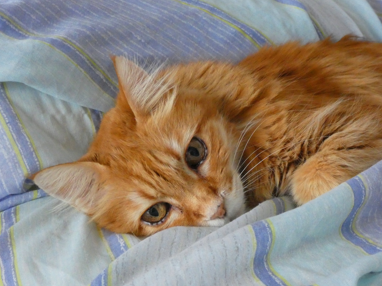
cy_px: 141
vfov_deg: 17.8
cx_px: 190
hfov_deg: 23.6
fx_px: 916
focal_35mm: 83
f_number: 4.4
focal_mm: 13.3
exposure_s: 1/25
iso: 1600
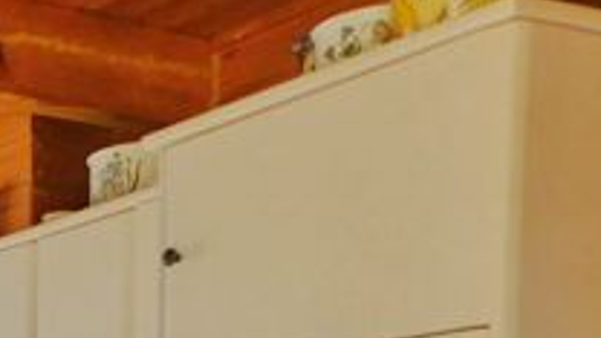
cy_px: 656
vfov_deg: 12.6
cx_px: -377
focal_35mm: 85
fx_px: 1355
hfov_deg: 20.3
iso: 125
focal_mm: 4
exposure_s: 1/30
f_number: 3
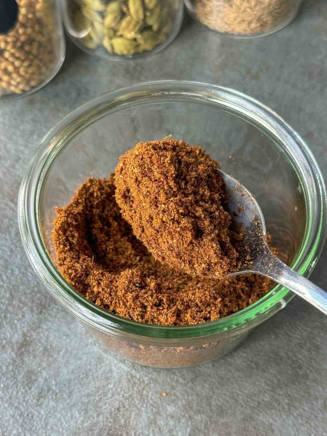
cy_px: 218
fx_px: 605
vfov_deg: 39.7
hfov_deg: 30.3
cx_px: 164
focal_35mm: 48
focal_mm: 6.86
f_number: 1.8
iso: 250
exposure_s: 1/40
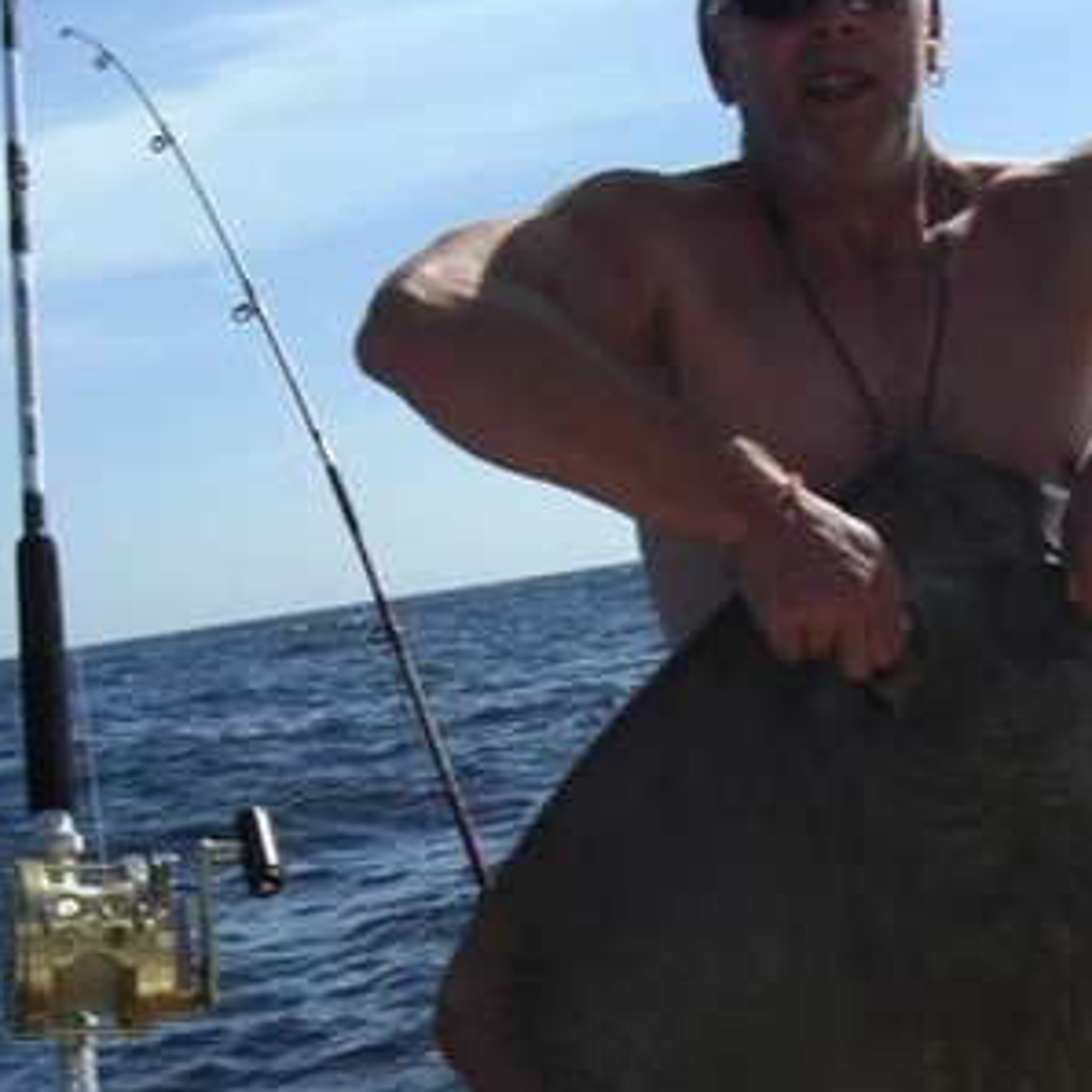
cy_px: 729
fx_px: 2534
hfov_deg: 24.2
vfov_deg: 24.2
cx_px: 733
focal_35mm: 71
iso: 80
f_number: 8
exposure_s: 1/250
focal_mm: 7.9
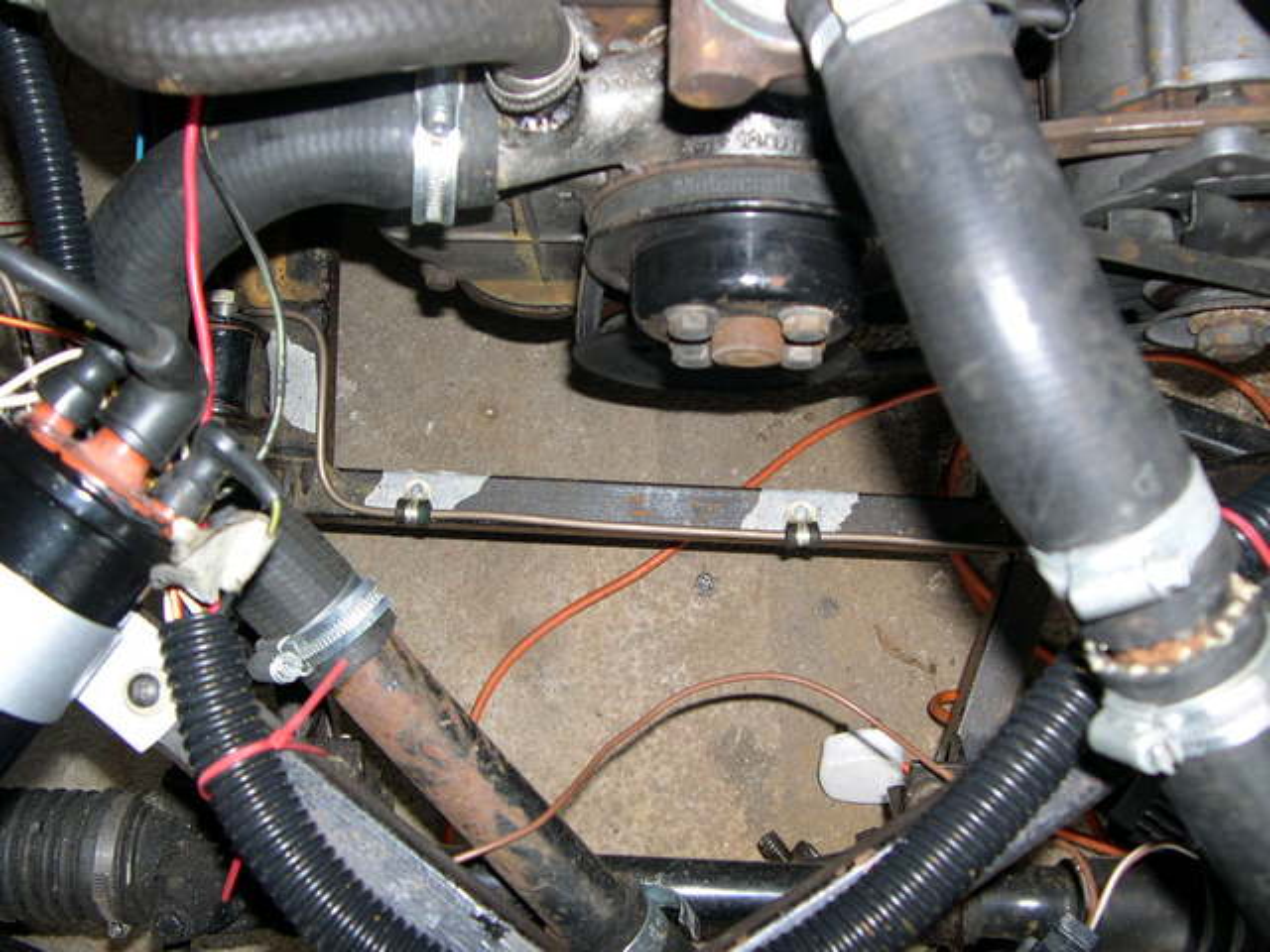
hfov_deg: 49.0
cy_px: 476
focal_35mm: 38
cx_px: 635
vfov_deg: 37.7
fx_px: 1394
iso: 100
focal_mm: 8
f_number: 2.8
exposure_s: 1/60
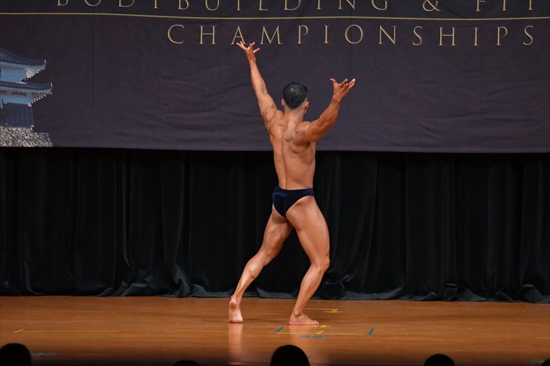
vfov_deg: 6.1
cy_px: 183
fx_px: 3436
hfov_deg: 9.2
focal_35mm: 225
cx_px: 275
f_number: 5.6
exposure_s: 1/400
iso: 4000
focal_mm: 150
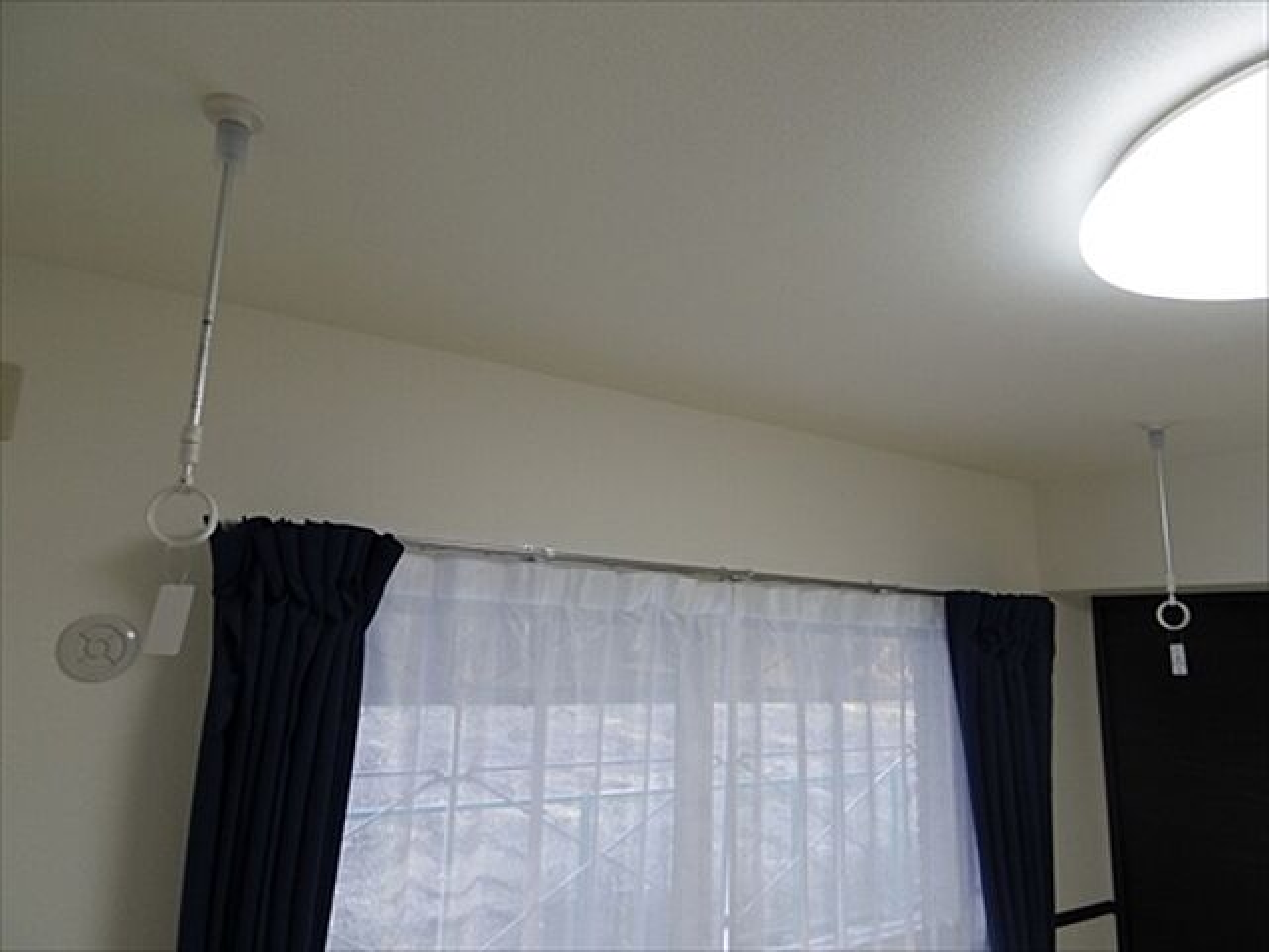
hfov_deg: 73.9
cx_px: 634
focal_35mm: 23
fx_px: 843
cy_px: 476
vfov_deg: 58.9
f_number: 2.8
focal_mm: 5
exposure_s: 1/40
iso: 250
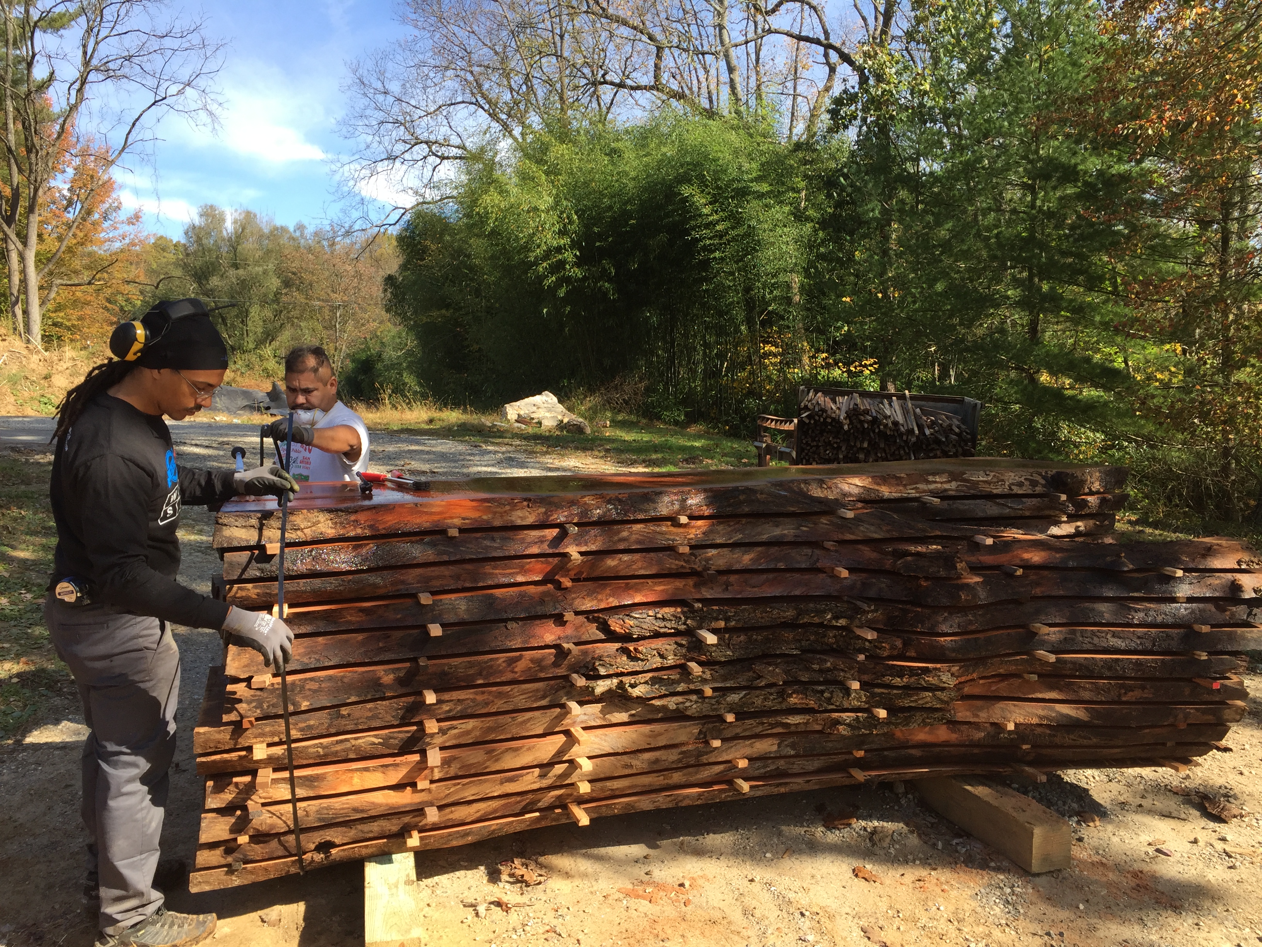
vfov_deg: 48.2
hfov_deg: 61.7
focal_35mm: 29
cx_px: 631
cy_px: 474
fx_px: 1057
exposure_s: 1/659
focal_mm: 4.15
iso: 32
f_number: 2.2
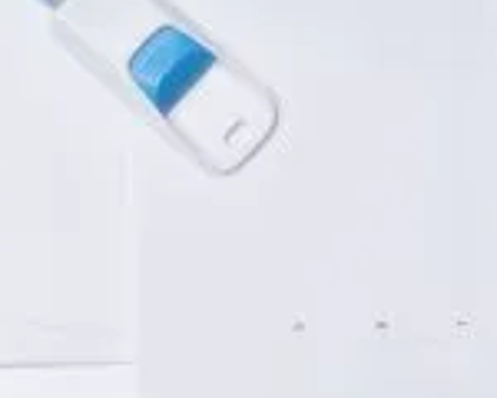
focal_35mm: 180
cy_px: 426
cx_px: 265
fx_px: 2648
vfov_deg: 8.5
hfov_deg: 10.7
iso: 200
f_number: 10
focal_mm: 24.3
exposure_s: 1/125
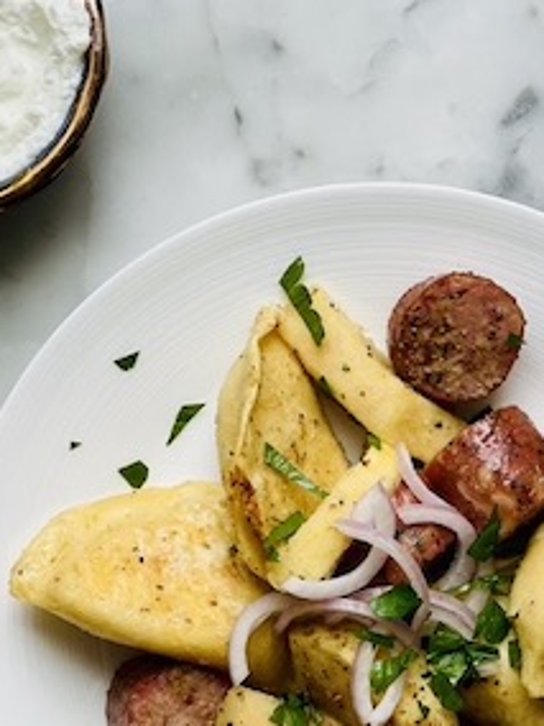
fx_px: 2556
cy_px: 518
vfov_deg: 16.1
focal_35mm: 122
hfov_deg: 12.1
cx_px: 355
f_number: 2
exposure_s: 1/122
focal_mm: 6
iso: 32
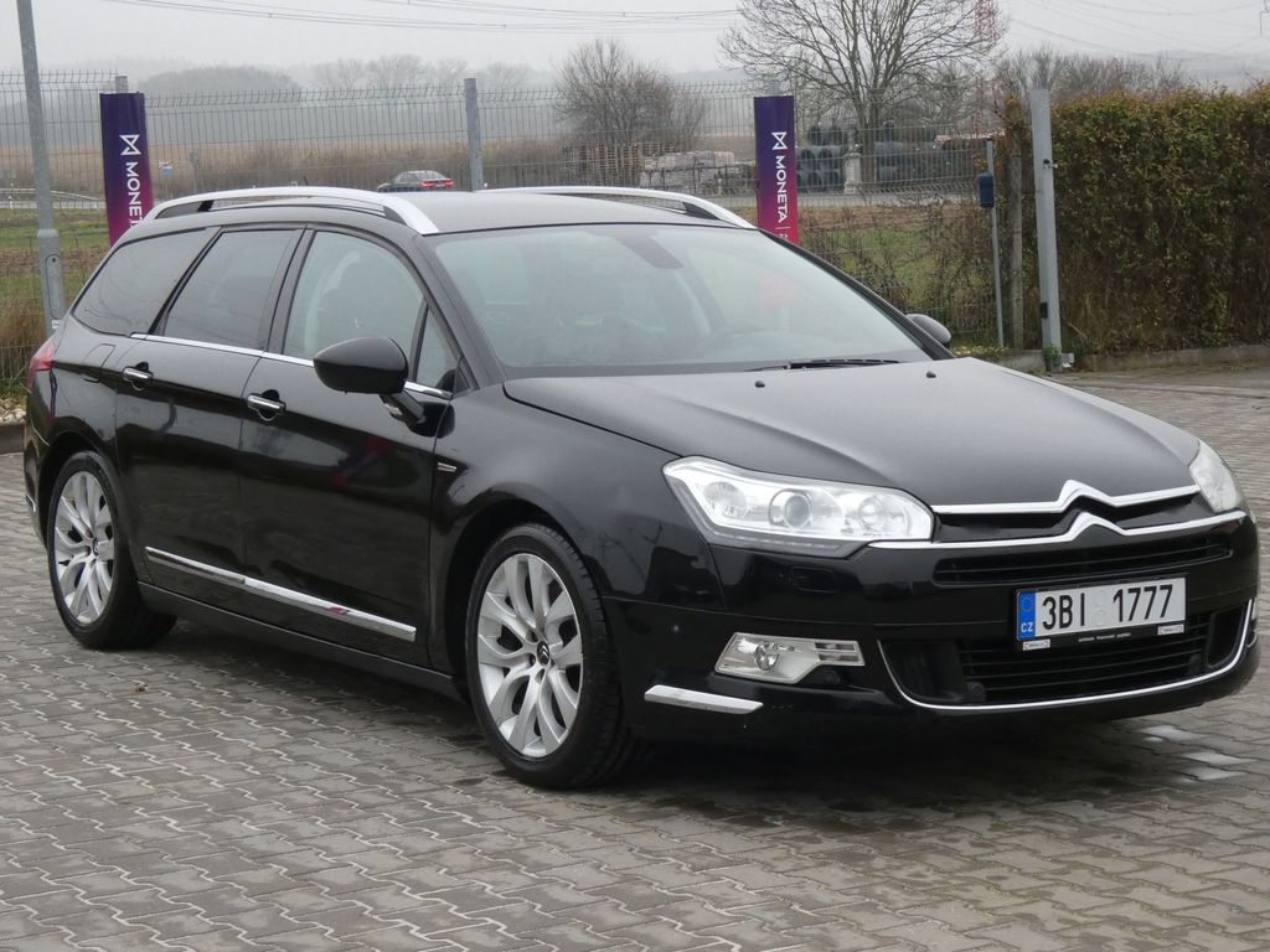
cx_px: 635
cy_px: 476
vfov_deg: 19.4
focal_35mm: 76
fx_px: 2788
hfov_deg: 25.7
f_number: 5.6
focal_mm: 13.7
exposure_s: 1/80
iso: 320
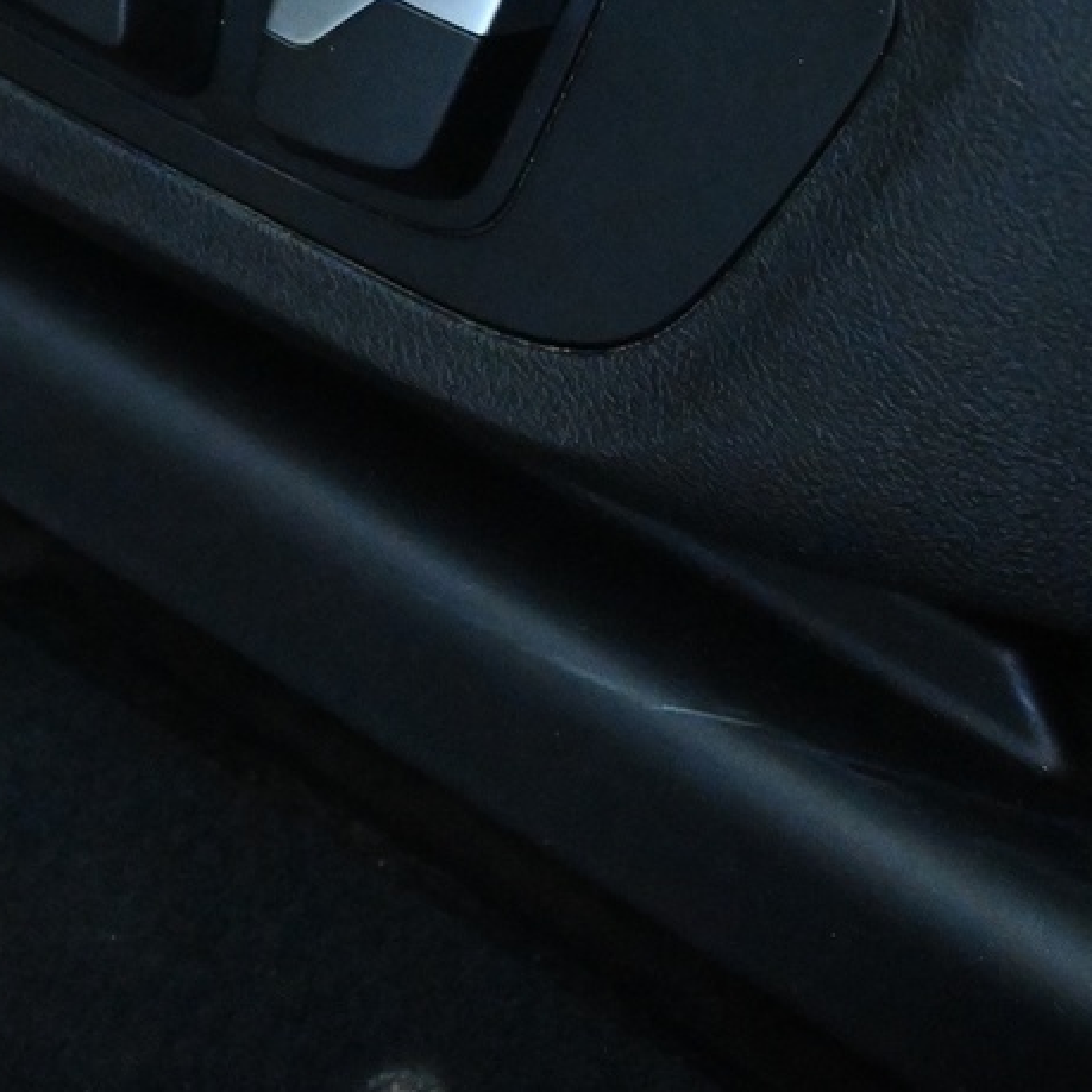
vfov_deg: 12.1
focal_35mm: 142
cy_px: -152
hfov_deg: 12.2
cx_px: 107
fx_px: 5059
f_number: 5
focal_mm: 31.5
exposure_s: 1/50
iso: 9000
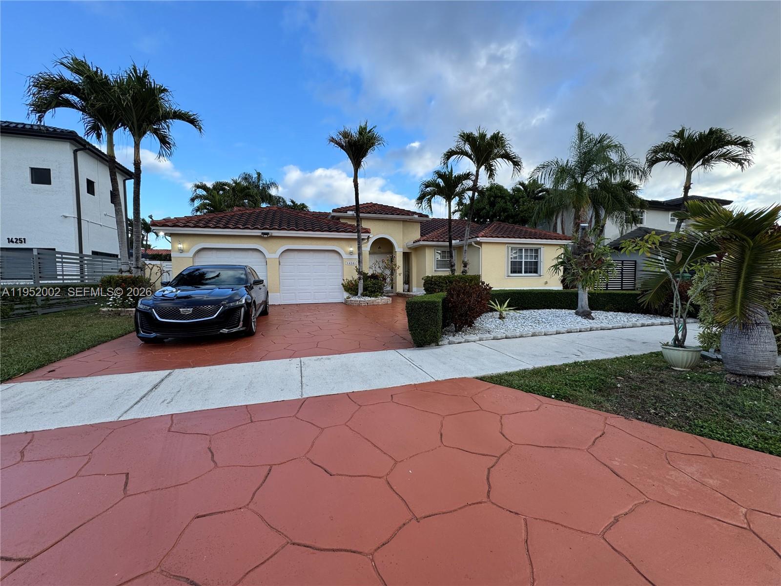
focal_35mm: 14
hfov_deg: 102.1
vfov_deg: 85.7
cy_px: 293
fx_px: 316
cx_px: 390
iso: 40
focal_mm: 2.22
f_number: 2.2
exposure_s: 1/440
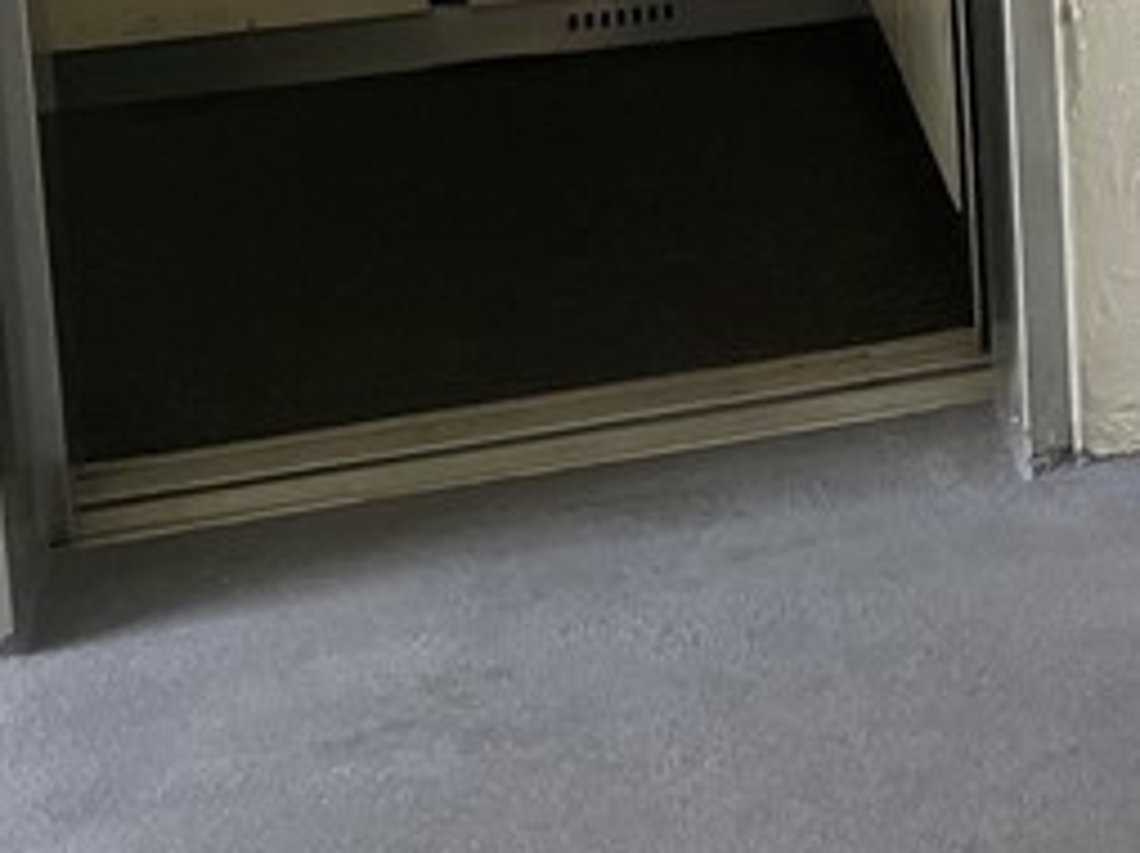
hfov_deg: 16.4
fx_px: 3455
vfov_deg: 13.3
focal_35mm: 105
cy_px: -418
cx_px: 1916
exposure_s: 1/109
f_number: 1.5
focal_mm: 5.7
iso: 125
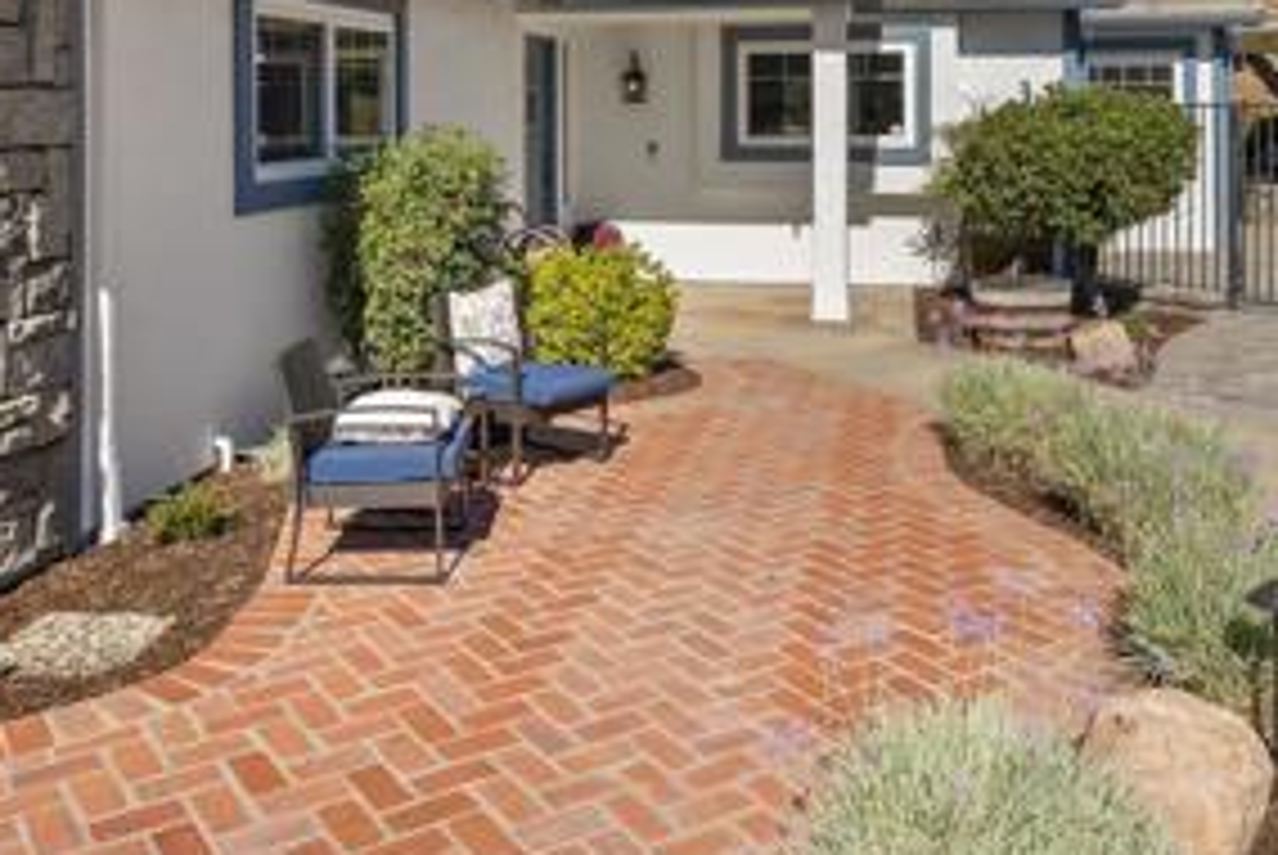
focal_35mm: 36
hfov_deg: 53.1
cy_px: 76
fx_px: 1279
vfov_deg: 34.7
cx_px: 666
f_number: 8
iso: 500
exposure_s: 1/640
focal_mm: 16
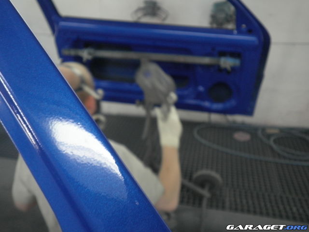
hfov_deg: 58.4
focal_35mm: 31
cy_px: 116
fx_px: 277
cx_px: 154
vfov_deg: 45.4
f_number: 2.8
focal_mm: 5.5
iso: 160
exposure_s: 1/30
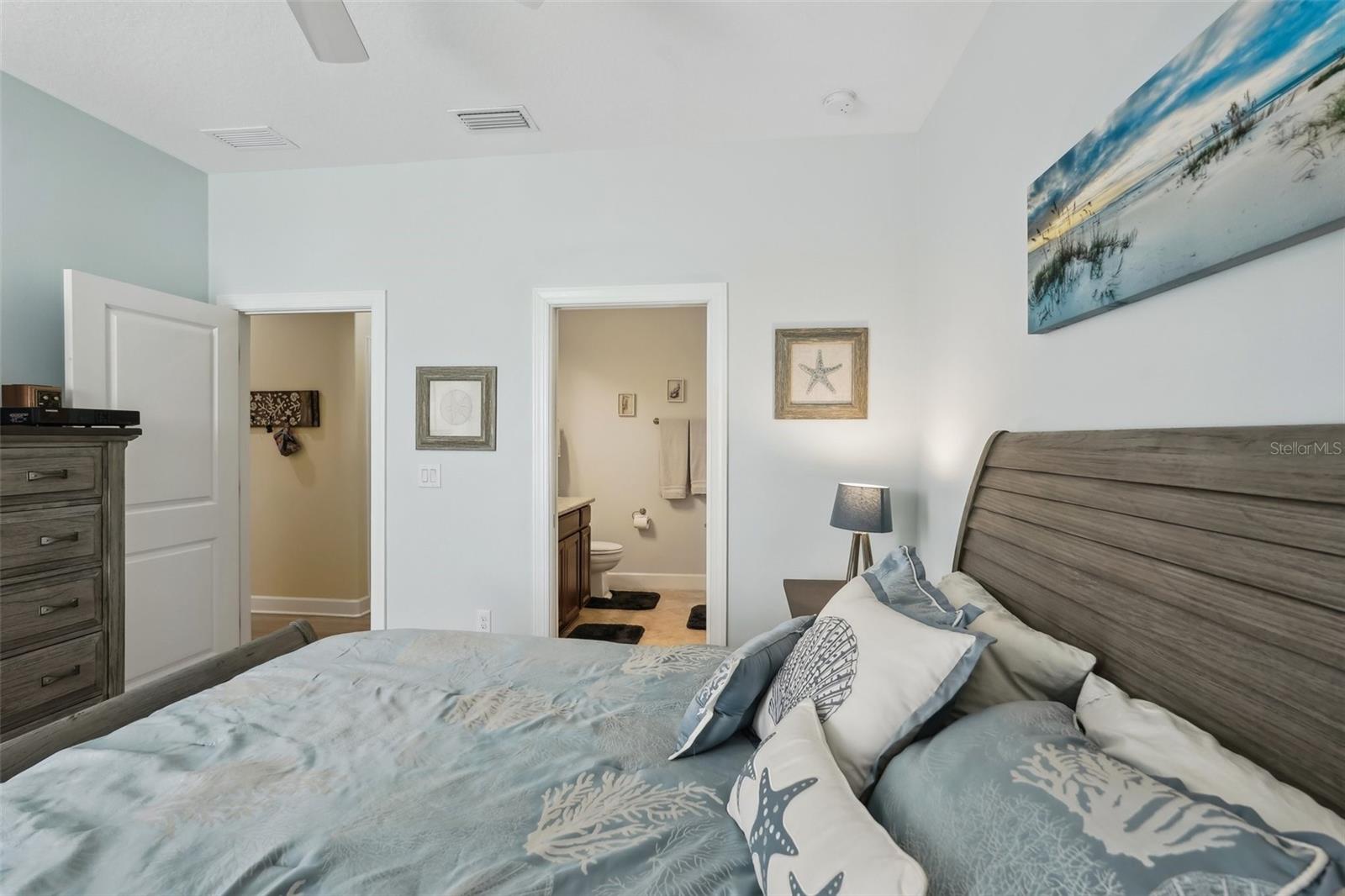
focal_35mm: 16
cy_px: 448
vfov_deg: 72.0
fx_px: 616
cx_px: 672
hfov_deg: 95.0
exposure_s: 1/30
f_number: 7.1
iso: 400
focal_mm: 16.5
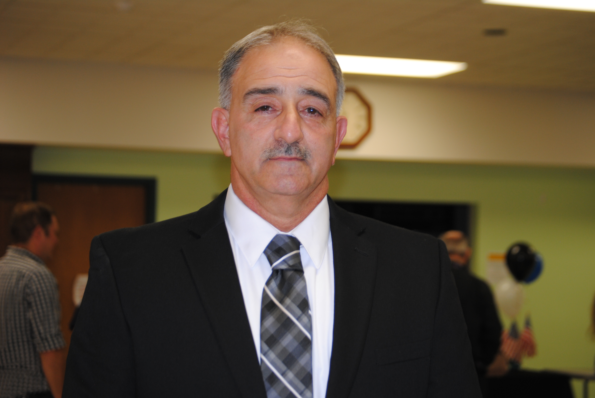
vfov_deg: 16.6
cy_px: 199
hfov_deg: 24.6
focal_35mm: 82
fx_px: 1365
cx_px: 298
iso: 200
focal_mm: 55
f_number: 4
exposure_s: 1/60
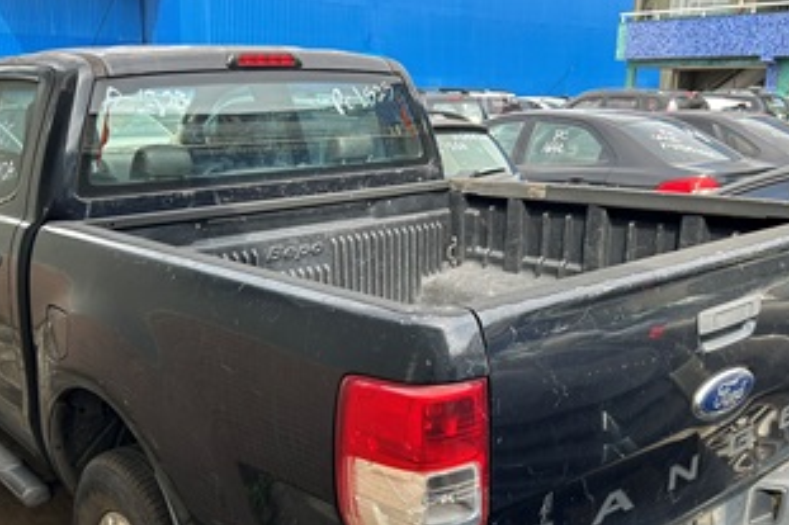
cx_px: 360
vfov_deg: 33.8
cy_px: 365
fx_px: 854
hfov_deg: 49.5
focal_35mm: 39
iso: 50
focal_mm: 5.7
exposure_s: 1/421
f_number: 1.5
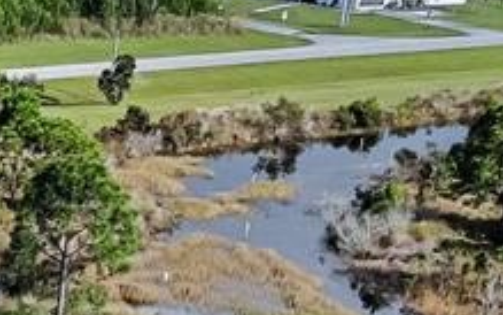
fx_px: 1632
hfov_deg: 15.7
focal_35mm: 119
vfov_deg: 10.3
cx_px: -319
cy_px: 578
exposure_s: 1/610
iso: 102
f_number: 2.8
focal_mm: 4.5
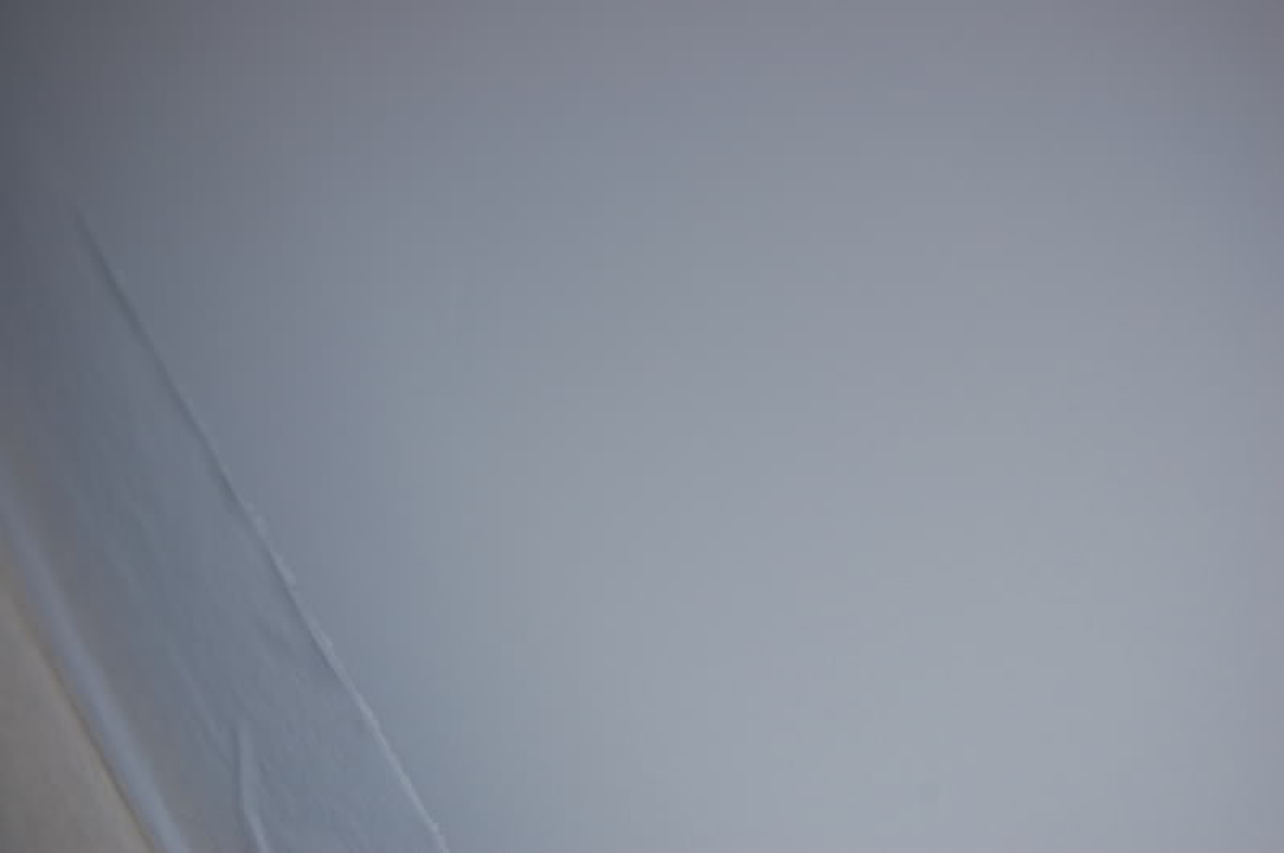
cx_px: 642
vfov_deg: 19.7
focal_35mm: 69
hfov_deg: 29.3
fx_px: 2458
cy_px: 426
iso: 200
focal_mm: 46
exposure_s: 1/125
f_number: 5.6
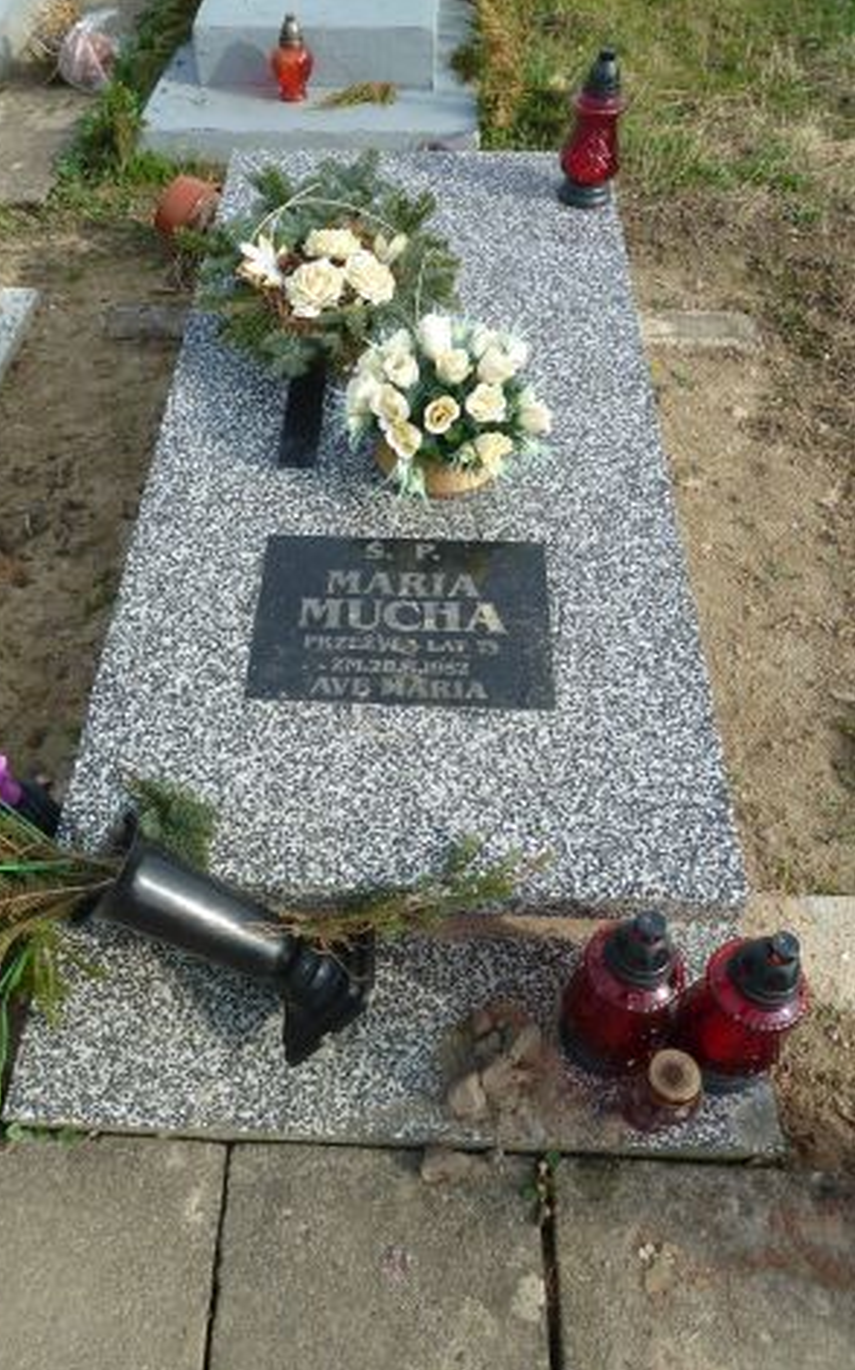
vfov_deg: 68.4
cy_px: 686
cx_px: 337
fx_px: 1008
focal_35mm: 27
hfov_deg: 45.7
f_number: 4
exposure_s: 1/250
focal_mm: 4.1
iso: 80
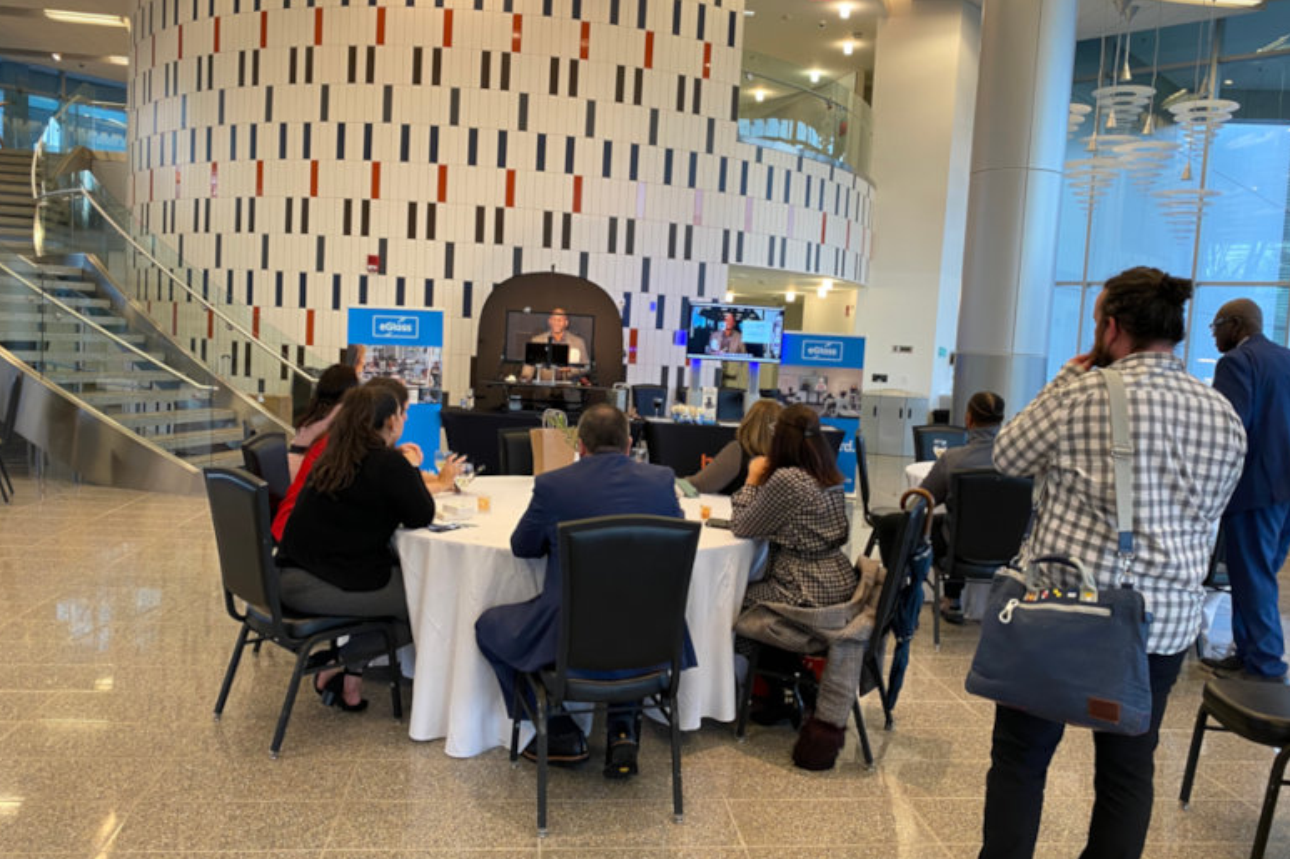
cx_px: 642
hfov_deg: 65.5
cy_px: 419
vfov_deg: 46.4
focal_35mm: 28
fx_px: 1003
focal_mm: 4.25
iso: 100
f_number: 1.8
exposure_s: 1/60
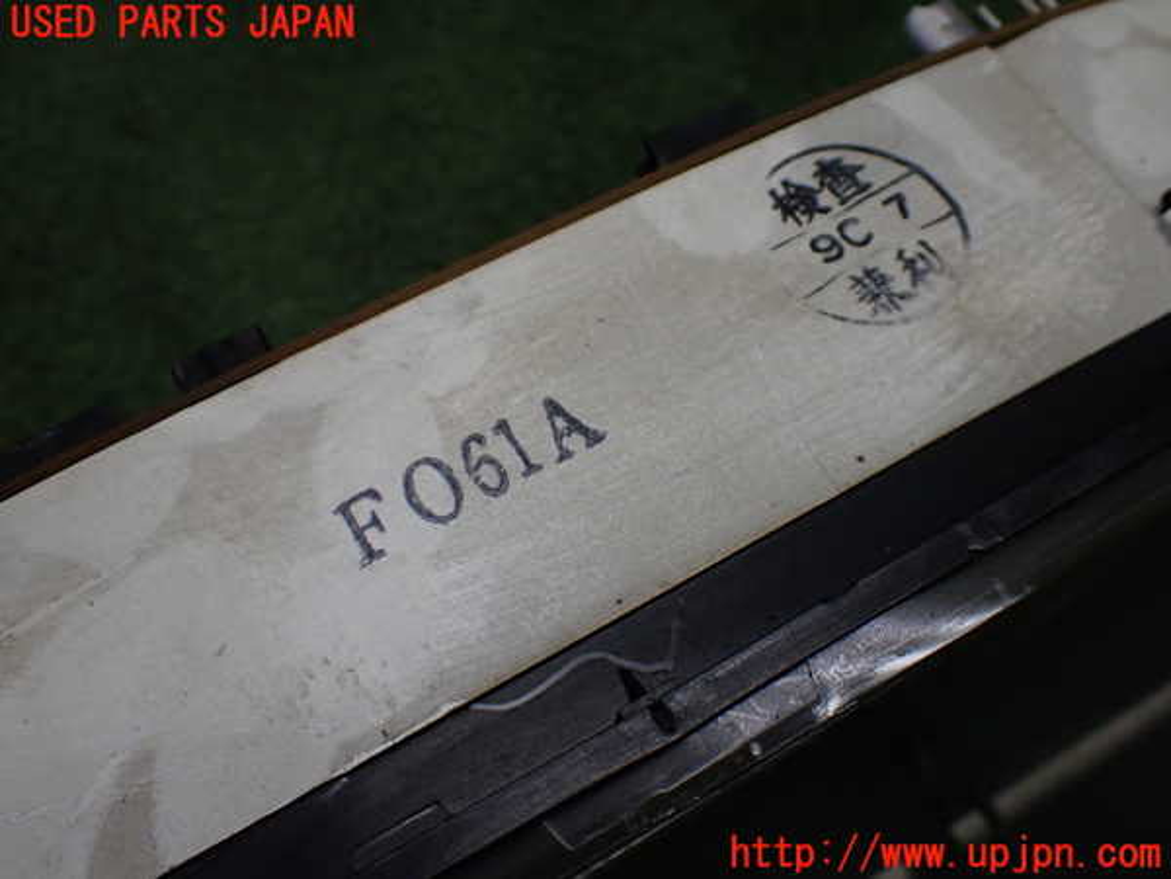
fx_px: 1285
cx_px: 586
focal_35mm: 38
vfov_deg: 37.7
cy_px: 440
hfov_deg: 49.0
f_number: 2.7
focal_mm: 6.83
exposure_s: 1/160
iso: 250
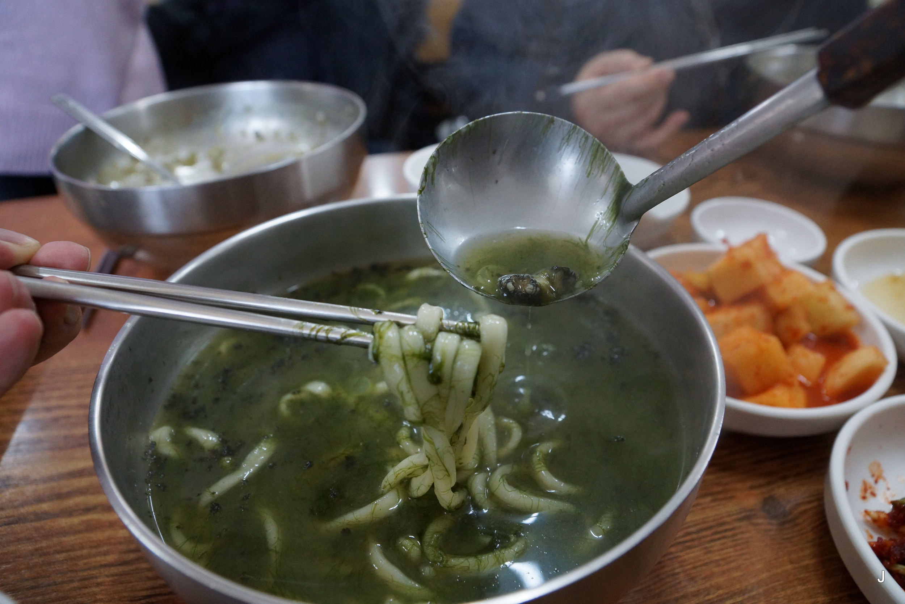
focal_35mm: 24
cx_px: 452
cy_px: 302
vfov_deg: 53.1
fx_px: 603
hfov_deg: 73.7
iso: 1000
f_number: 4
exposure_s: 1/160
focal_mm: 16
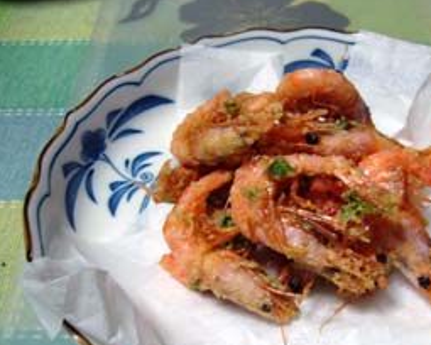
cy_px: 214
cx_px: 292
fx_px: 600
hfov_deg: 39.0
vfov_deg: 32.0
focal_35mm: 47
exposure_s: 1/8
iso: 80
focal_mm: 5.8
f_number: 2.8
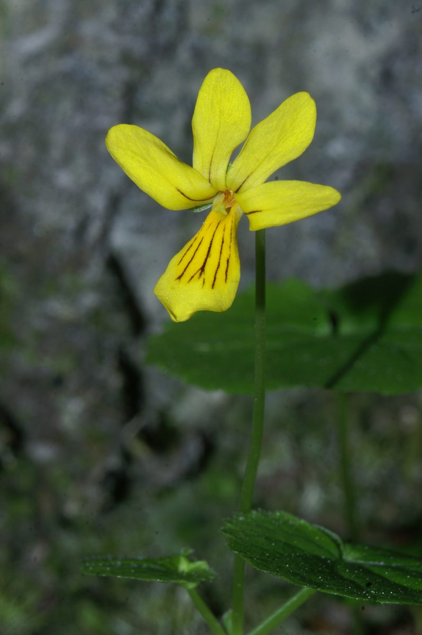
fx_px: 2113
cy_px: 318
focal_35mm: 120
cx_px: 211
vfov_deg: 17.1
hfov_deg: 11.4
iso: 100
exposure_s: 1/125
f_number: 22
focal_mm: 80
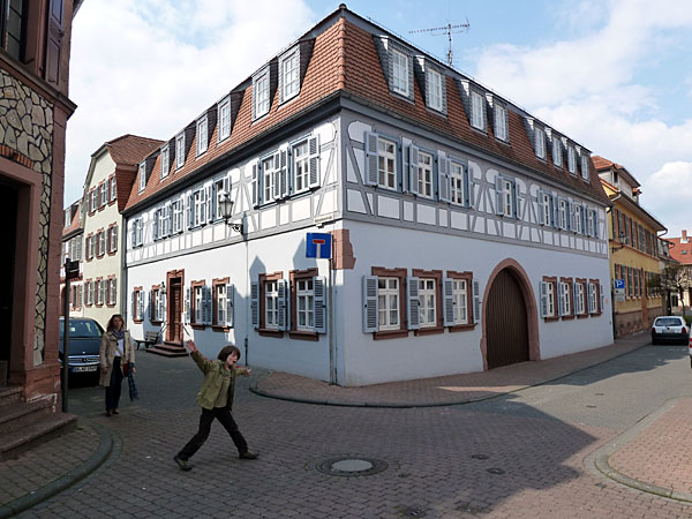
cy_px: 260
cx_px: 346
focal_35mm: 25
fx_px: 500
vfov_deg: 54.9
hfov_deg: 69.4
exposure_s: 1/400
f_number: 4.5
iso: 125
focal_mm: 4.1
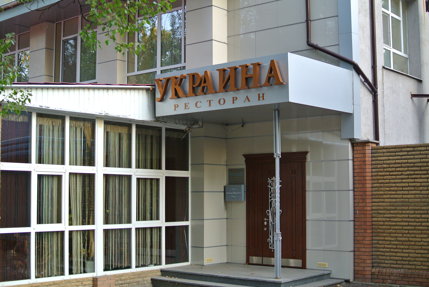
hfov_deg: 38.1
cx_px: 215
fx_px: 620
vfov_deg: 26.1
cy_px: 151
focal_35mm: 52
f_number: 2
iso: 250
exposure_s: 1/250
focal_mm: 18.5
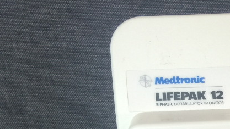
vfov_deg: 11.4
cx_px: 305
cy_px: 247
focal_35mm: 97
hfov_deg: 20.0
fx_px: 592
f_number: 2.2
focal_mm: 4.15
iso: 32
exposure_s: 1/15
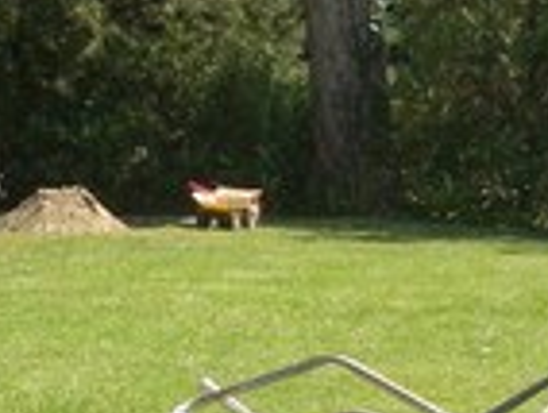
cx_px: 143
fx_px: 1950
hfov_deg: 15.9
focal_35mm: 123
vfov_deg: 12.1
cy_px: 249
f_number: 4.3
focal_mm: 5.8
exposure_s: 1/640
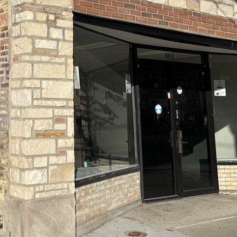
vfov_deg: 27.3
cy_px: 32
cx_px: 16
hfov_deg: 27.0
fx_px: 473
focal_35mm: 61
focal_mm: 5.96
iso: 50
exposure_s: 1/5076
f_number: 1.6
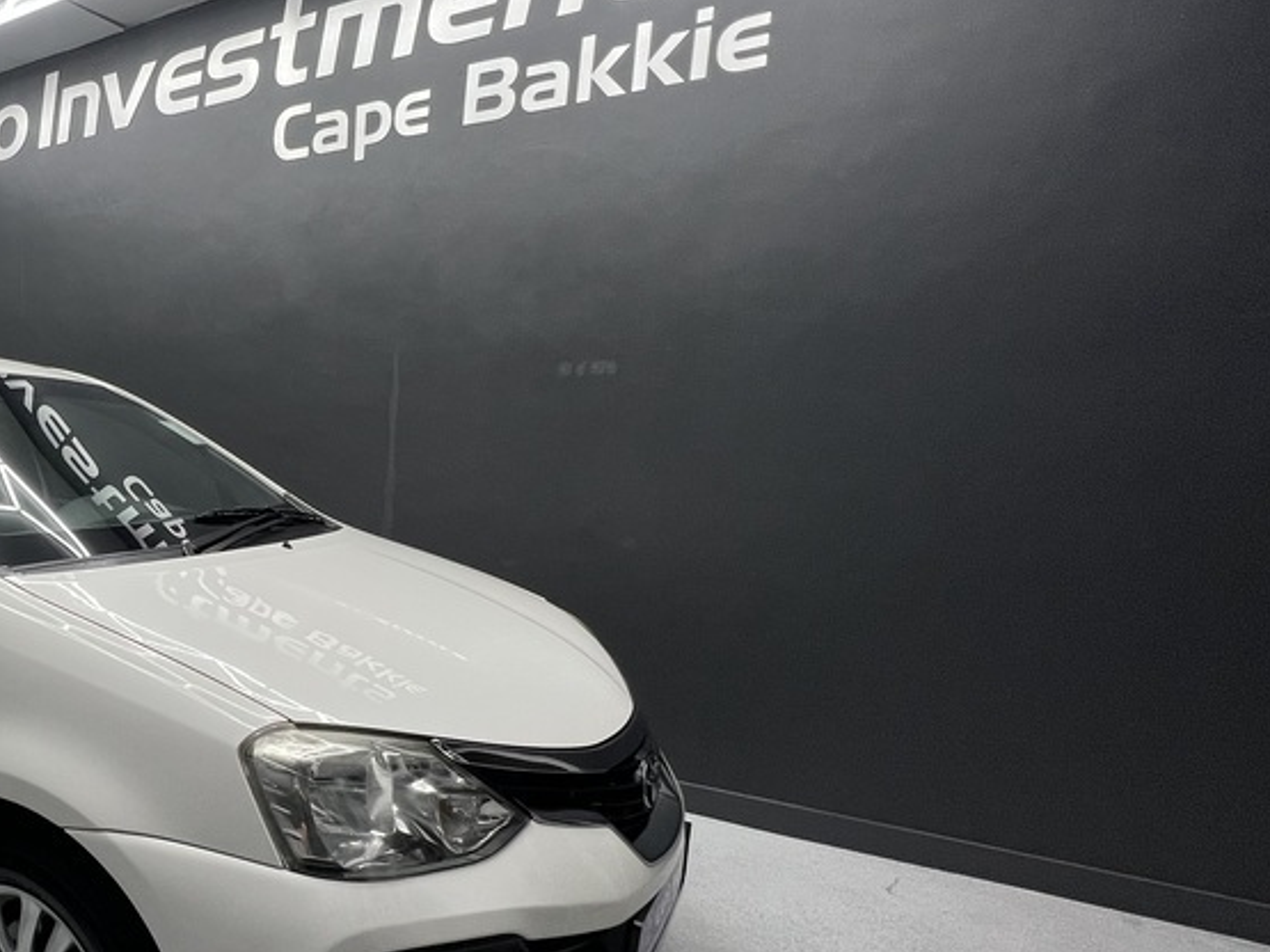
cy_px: 609
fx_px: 880
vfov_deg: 56.0
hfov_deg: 60.6
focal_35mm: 24
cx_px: 126
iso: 80
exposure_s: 1/100
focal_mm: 1.57
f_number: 1.8
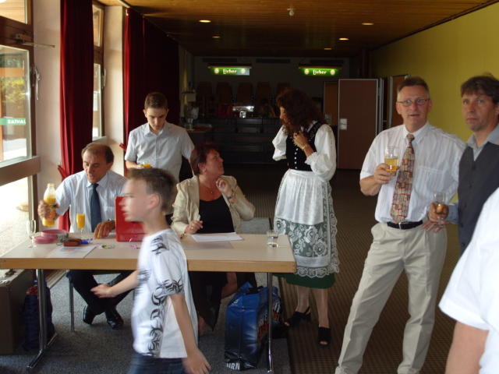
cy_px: 187
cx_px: 250
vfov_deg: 32.9
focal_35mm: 44
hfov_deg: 42.9
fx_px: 634
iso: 100
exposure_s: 1/60
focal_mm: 9.9
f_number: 3
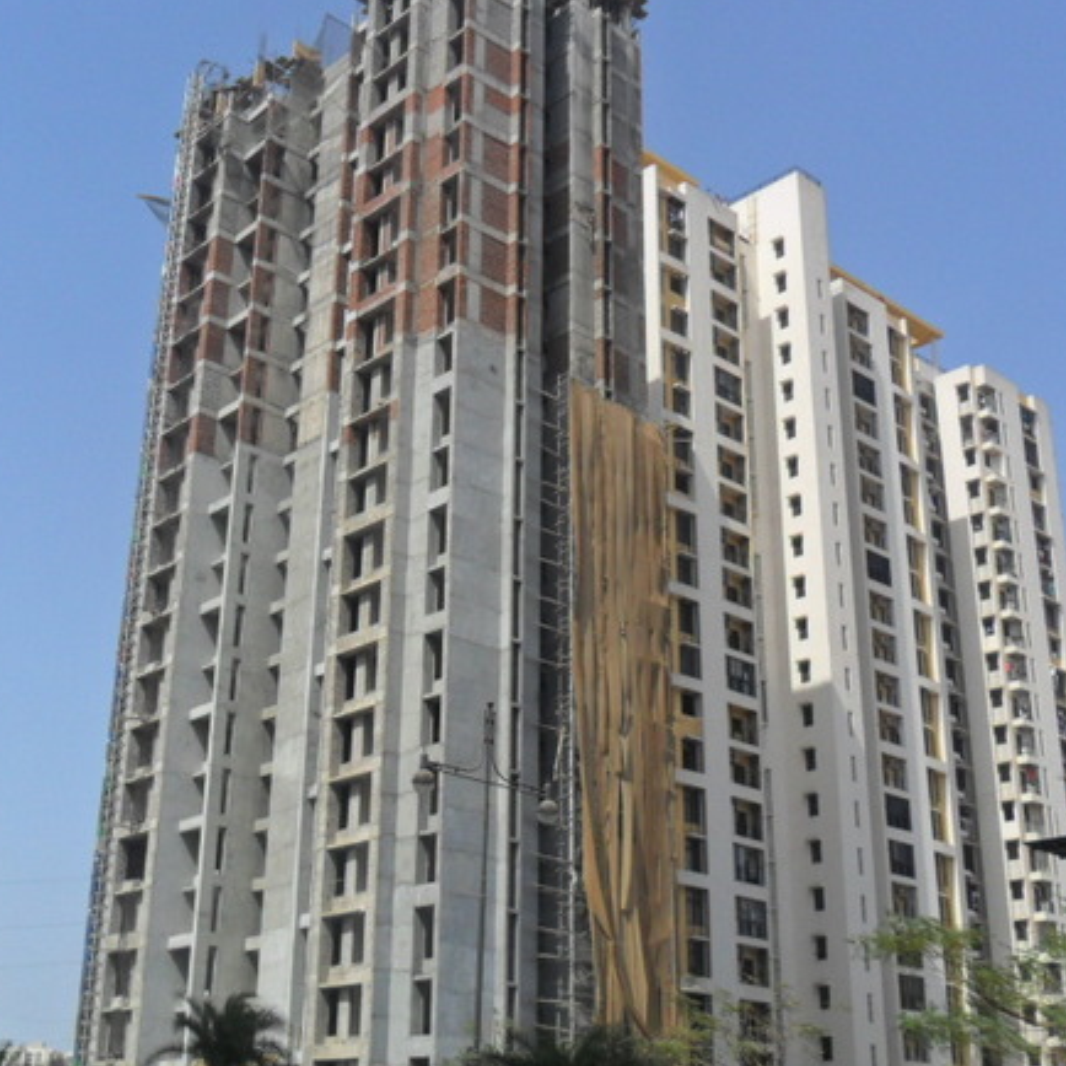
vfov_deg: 38.3
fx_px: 1533
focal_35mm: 44
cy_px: 526
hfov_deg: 38.2
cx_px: 435
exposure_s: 1/180
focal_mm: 4.9
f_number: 8.9
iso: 100
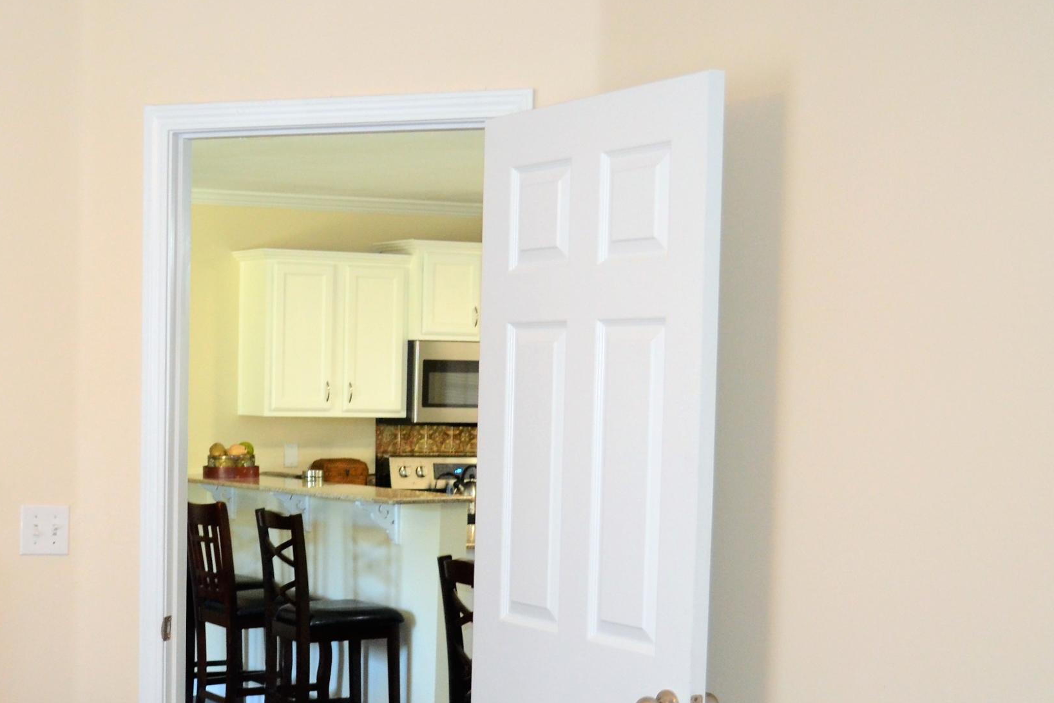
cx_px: 247
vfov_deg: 20.5
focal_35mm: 66
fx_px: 1932
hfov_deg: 30.0
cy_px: 524
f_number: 4
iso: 1000
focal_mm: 24
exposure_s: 1/60
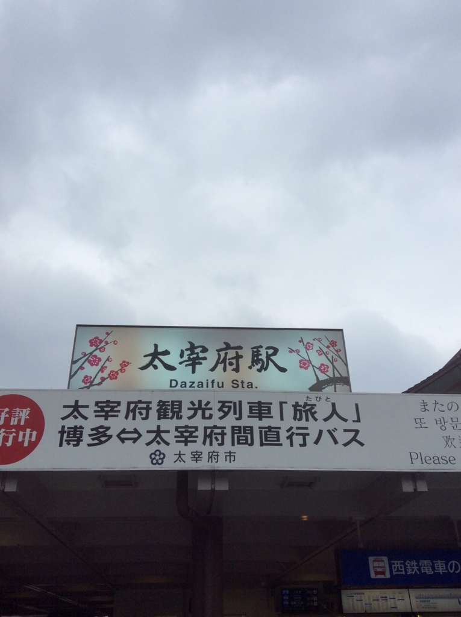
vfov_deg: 56.9
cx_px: 230
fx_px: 570
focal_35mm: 32
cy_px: 308
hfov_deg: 44.1
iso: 32
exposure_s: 1/457
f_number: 2.4
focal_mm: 3.3
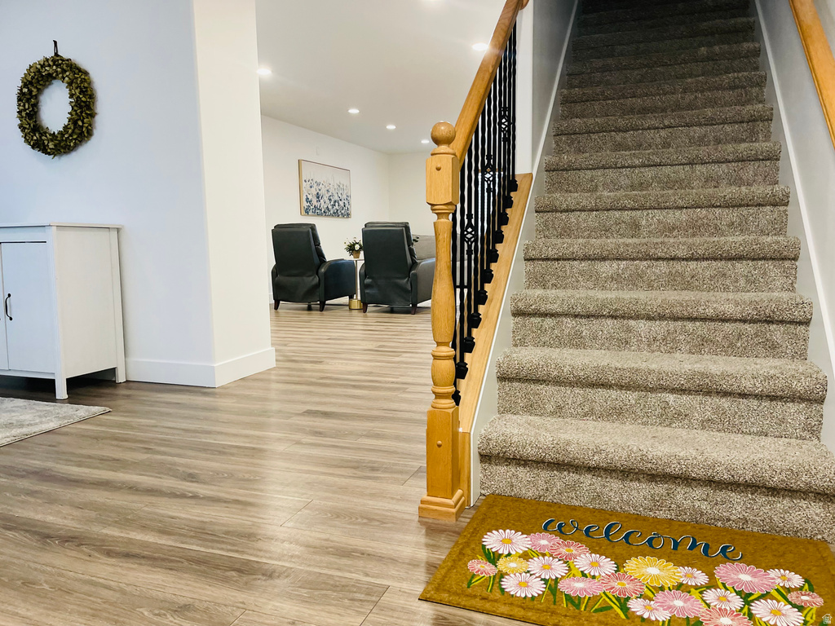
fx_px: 627
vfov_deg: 53.1
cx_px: 418
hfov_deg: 67.3
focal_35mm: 26
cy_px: 313
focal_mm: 5.1
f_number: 1.6
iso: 320
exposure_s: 1/60
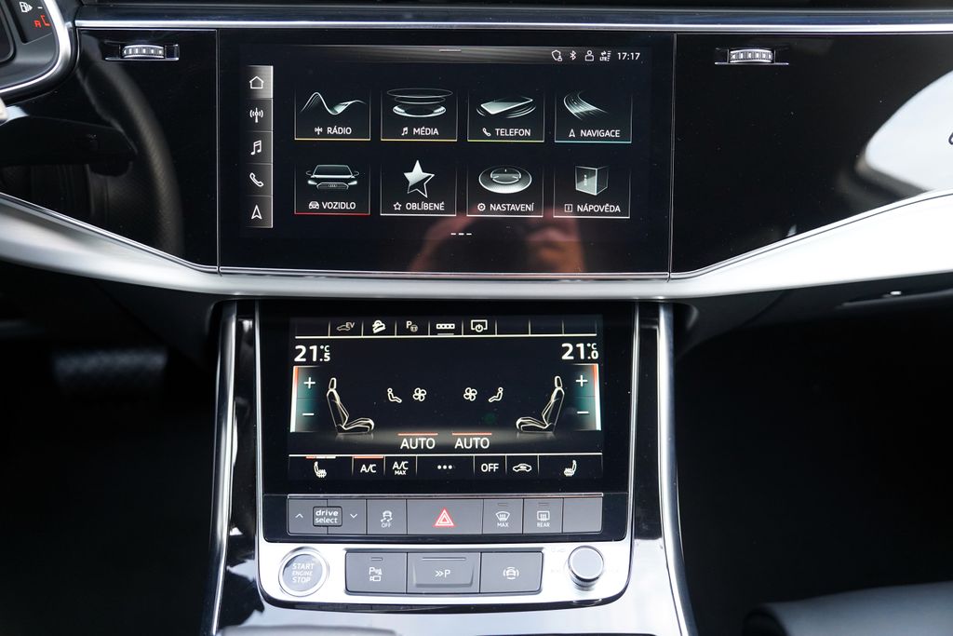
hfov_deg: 58.7
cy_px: 318
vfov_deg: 41.1
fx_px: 847
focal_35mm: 32
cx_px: 476
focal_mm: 32
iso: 2500
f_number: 2.8
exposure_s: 1/160
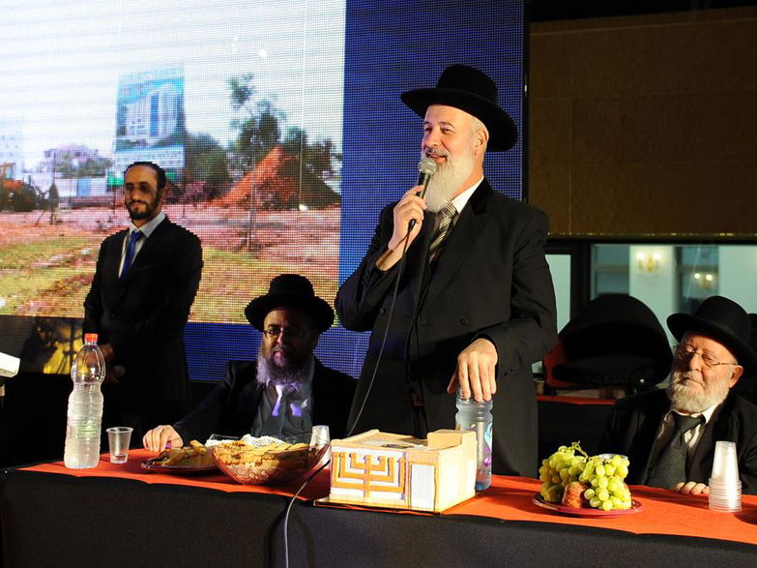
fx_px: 1203
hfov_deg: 34.9
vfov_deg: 26.2
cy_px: 146
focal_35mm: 55
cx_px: 422
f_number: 2.8
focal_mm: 32
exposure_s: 1/100
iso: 500
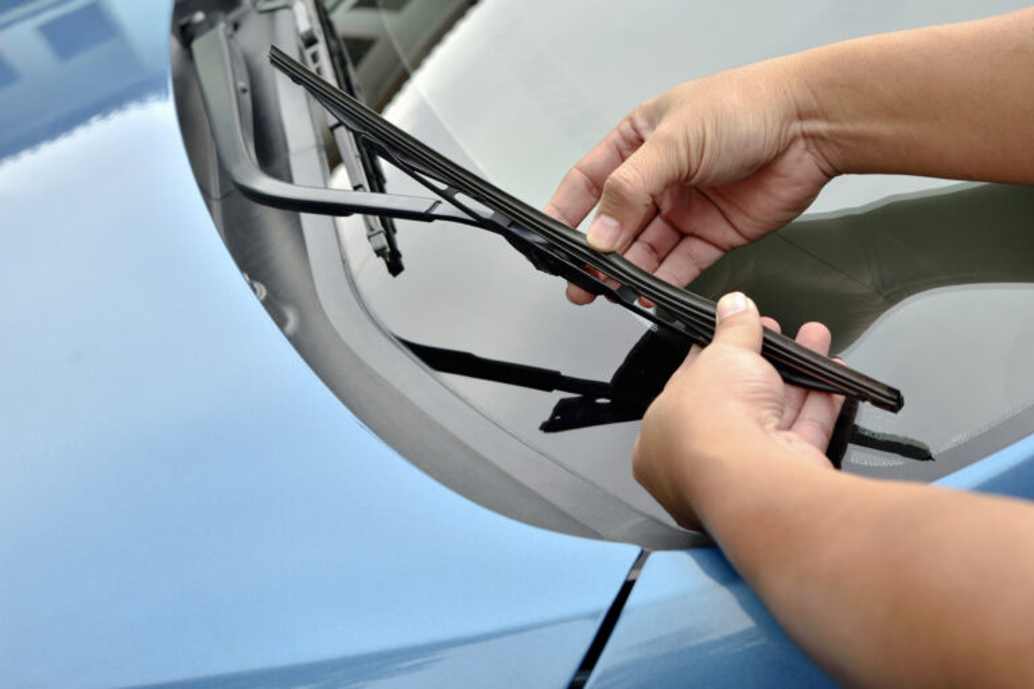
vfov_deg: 21.6
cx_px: 517
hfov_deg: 31.9
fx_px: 1809
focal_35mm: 63
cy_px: 344
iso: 100
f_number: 6.3
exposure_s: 1/80
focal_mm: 42
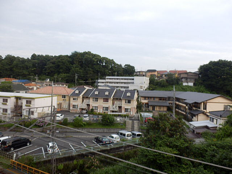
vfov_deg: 56.8
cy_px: 87
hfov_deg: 71.6
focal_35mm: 24
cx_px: 116
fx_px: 161
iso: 80
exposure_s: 1/30
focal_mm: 4.2
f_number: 3
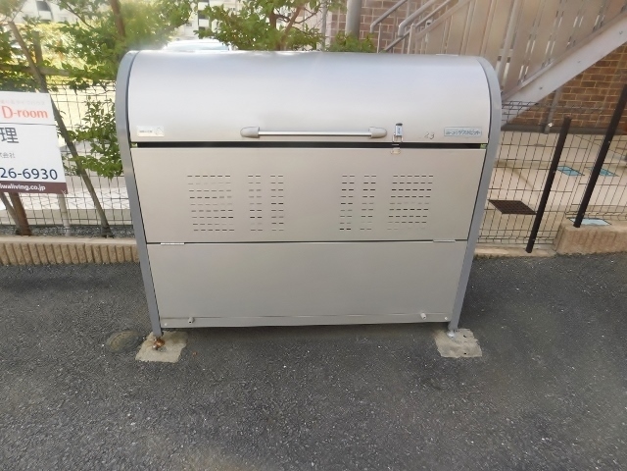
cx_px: 314
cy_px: 236
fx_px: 417
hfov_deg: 73.9
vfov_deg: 58.9
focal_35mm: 23
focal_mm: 4
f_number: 3
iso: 125
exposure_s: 1/400
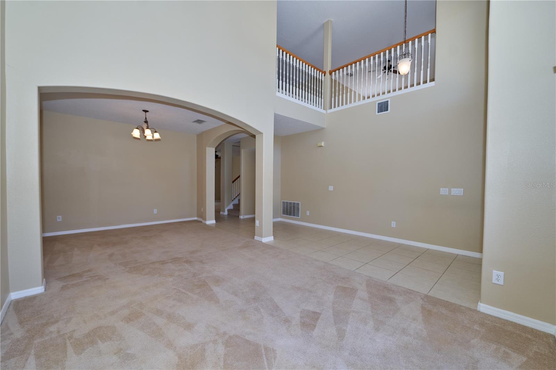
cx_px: 278
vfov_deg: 81.2
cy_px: 185
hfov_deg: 104.3
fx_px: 216
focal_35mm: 14
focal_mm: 14
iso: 400
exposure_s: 1/160
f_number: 4
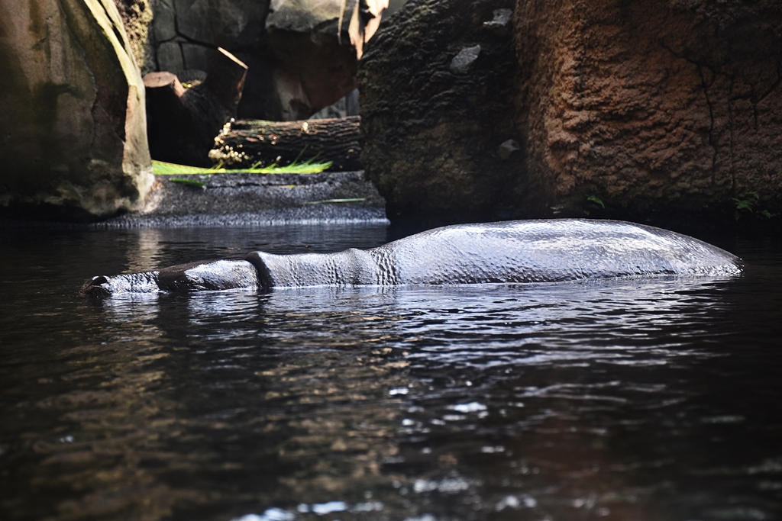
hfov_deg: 26.0
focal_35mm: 78
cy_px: 260
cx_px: 391
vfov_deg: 17.5
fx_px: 1694
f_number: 4.8
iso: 400
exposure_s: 1/80
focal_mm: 52
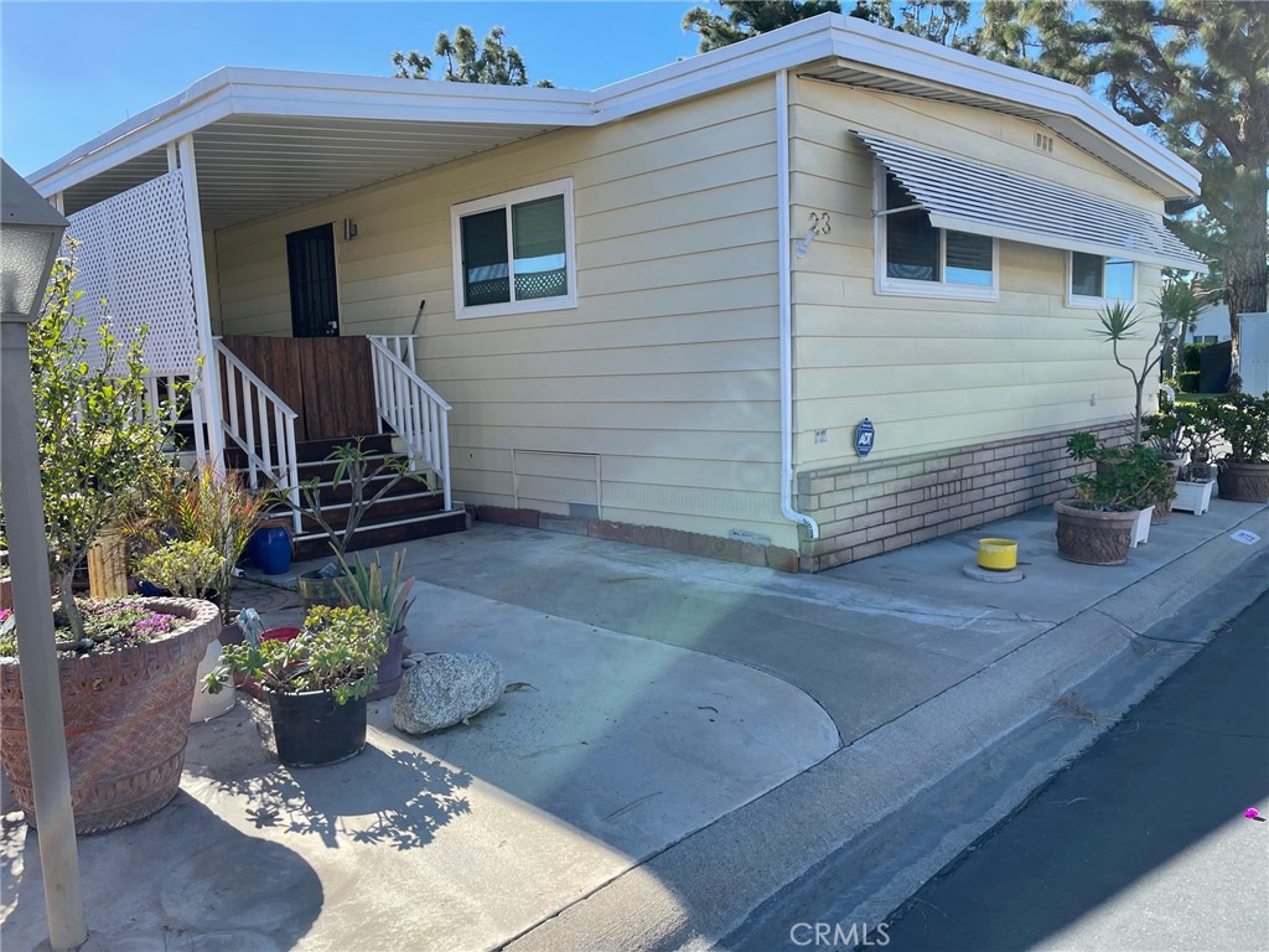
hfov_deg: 67.3
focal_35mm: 26
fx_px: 953
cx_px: 634
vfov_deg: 53.1
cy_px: 476
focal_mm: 5.1
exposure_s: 1/1252
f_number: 1.6
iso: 32
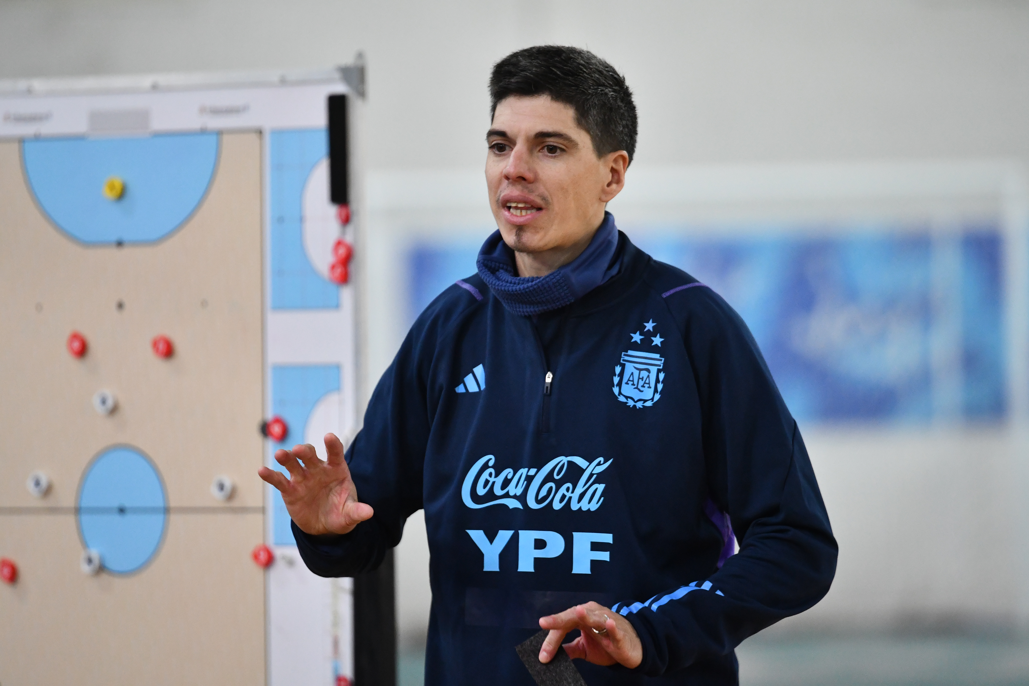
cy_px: 343
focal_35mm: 300
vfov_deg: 4.6
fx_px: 8574
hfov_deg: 6.9
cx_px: 514
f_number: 2.8
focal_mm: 200
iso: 2000
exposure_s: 1/640
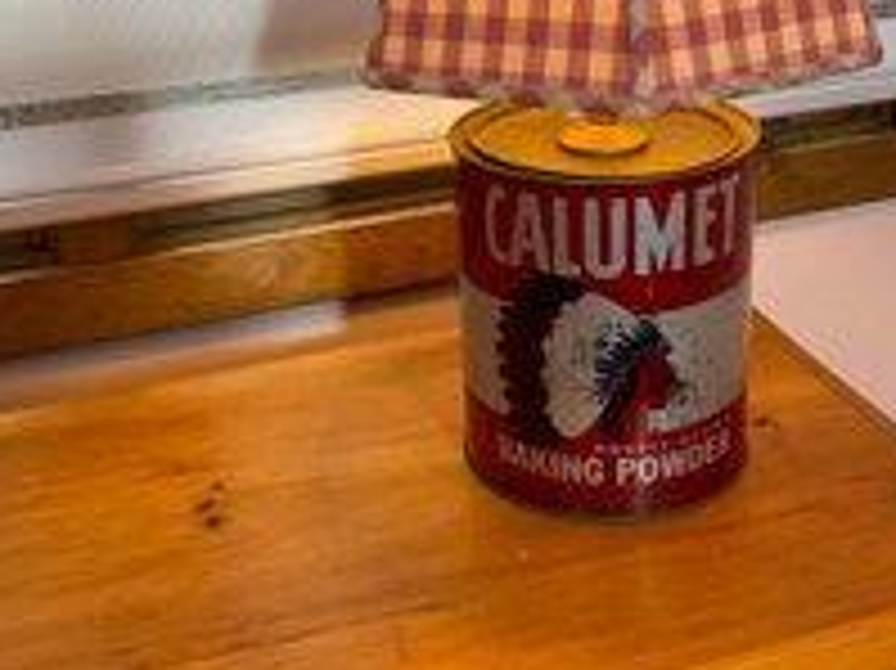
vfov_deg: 28.7
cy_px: 187
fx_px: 1293
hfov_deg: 38.2
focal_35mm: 50
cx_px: 471
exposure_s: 1/120
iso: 64
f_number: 1.8
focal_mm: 3
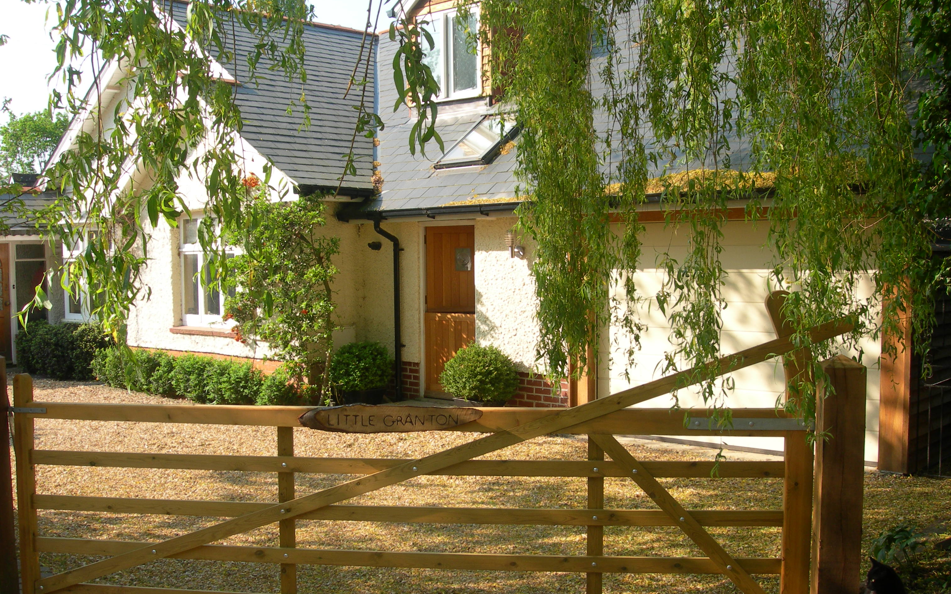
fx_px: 1063
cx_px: 473
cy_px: 311
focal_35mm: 41
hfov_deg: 48.2
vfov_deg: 31.2
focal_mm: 7.8
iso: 50
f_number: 4.8
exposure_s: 1/164
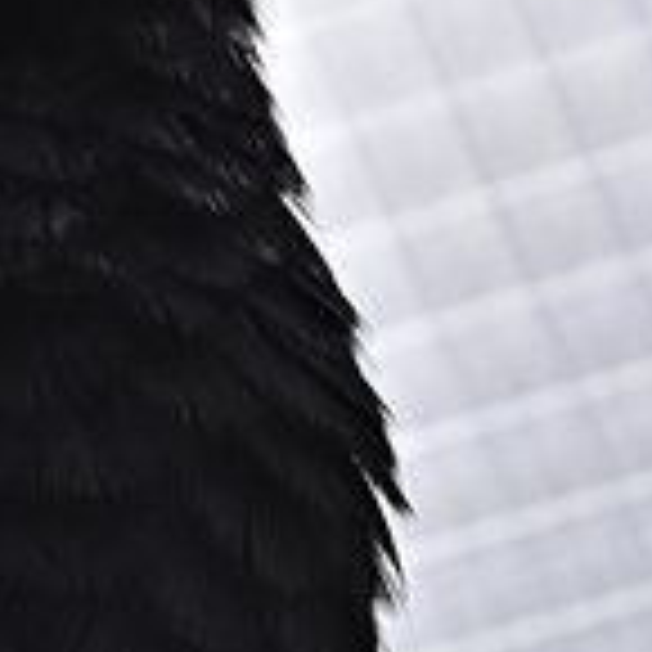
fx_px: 26871
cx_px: 387
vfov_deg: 1.4
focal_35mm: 1261
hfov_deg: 1.4
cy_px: 277
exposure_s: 1/640
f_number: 6.3
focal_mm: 140
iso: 200
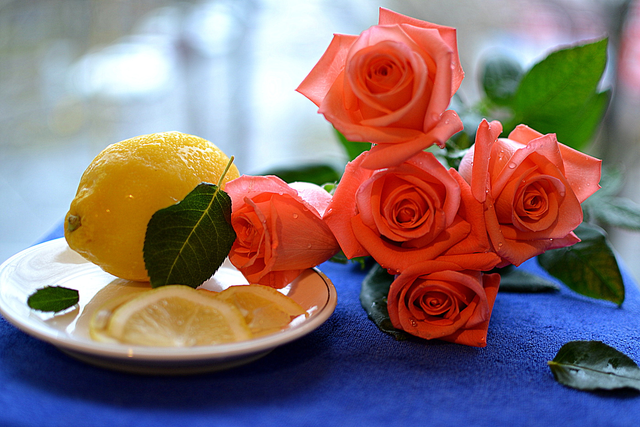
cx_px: 320
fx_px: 933
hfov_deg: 37.9
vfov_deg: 25.7
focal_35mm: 52
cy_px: 214
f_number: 1.8
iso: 100
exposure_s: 1/40
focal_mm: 35
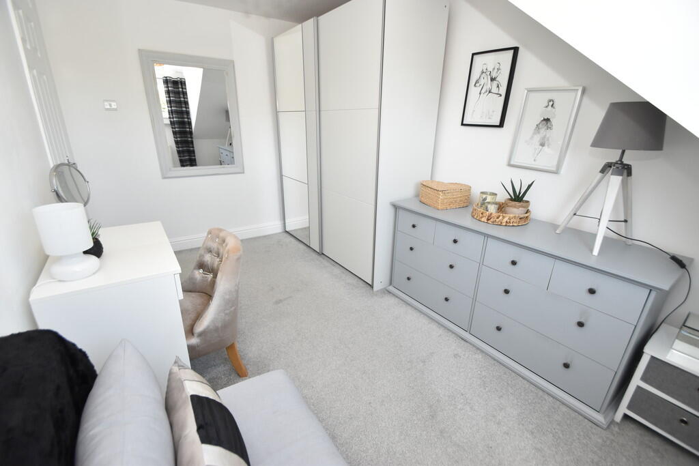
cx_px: 350
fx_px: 291
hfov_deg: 100.4
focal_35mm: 15
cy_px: 233
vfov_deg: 77.3
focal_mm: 10
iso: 800
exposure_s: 1/100
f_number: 5
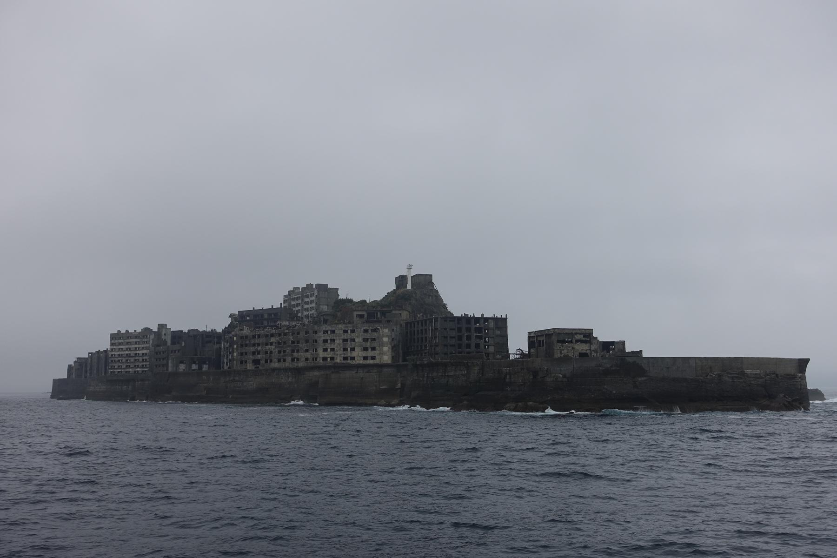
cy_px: 279
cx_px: 418
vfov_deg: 35.9
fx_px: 860
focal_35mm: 37
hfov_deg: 51.9
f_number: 4
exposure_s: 1/640
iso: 125
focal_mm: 13.72
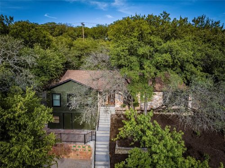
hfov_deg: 71.6
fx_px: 156
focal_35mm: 24
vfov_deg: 56.8
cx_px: 112
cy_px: 84
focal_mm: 12.29
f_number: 2.8
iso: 200
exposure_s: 1/200
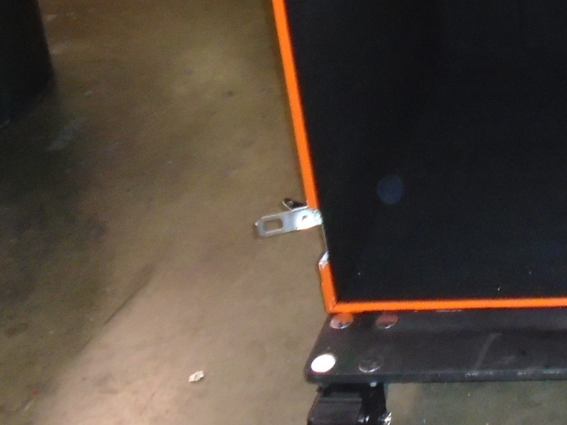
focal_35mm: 70
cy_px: -147
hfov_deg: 24.1
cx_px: 750
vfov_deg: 19.2
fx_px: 1146
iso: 500
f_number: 3.2
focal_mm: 4.6
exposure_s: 1/30
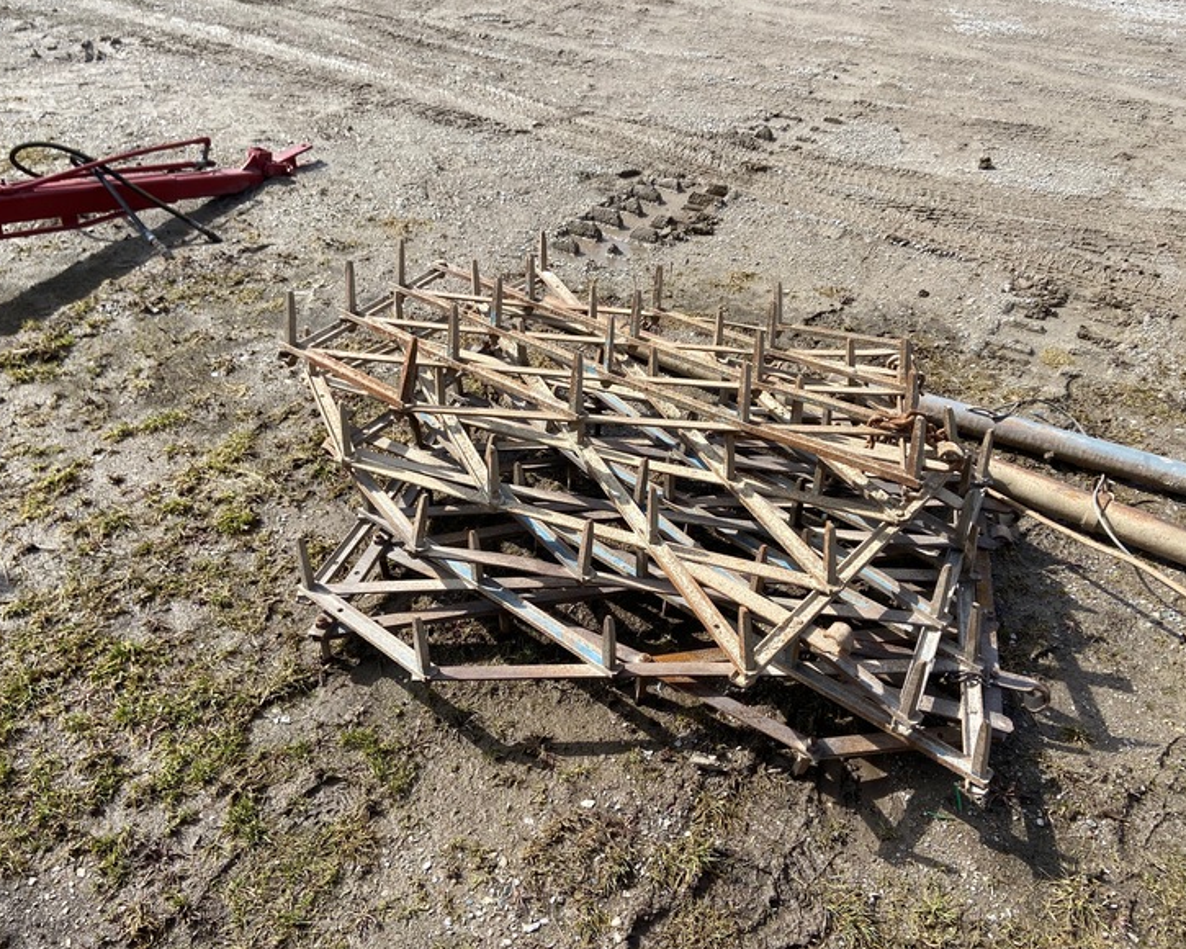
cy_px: 474
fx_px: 983
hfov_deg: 62.2
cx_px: 604
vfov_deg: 51.5
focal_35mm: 28
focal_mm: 4.25
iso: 32
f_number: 1.8
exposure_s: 1/1898
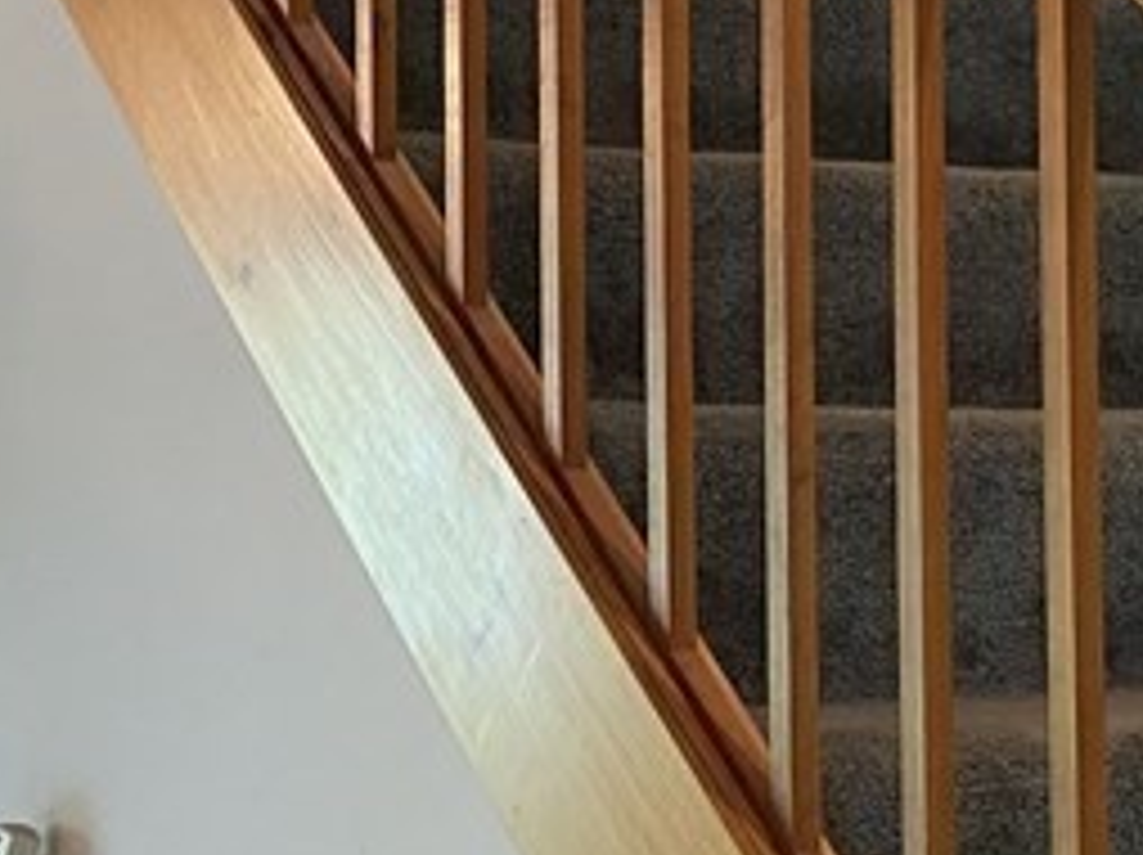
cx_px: 684
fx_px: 3464
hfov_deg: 18.7
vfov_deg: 13.9
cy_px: 86
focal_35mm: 105
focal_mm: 4.25
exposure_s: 1/60
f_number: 1.8
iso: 250
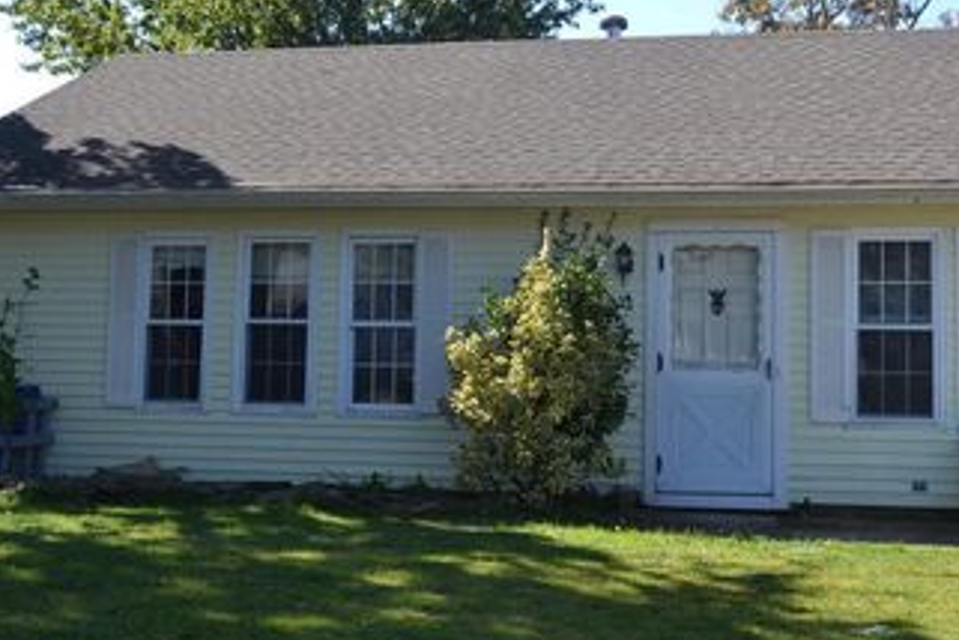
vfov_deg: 24.1
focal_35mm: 56
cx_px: 571
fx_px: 1492
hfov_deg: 35.5
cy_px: 223
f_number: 6.3
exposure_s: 1/160
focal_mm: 24
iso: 100
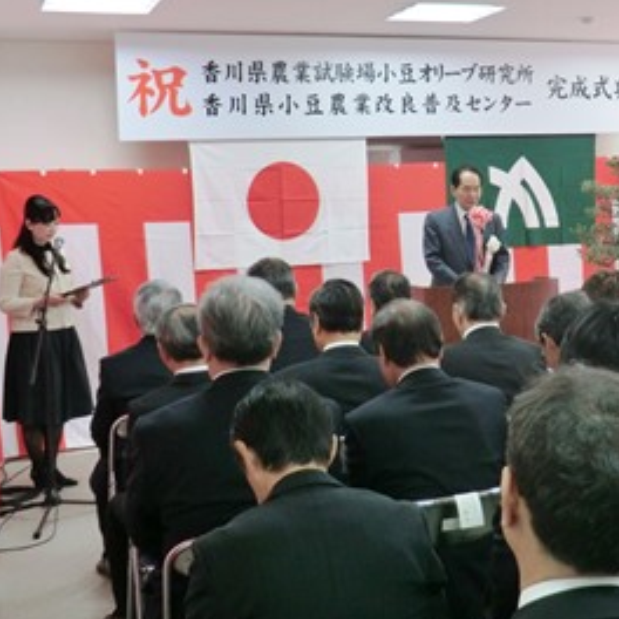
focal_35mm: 41
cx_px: 375
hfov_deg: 40.7
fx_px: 829
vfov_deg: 40.9
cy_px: 314
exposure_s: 1/60
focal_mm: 6.1
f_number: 3.6
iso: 160
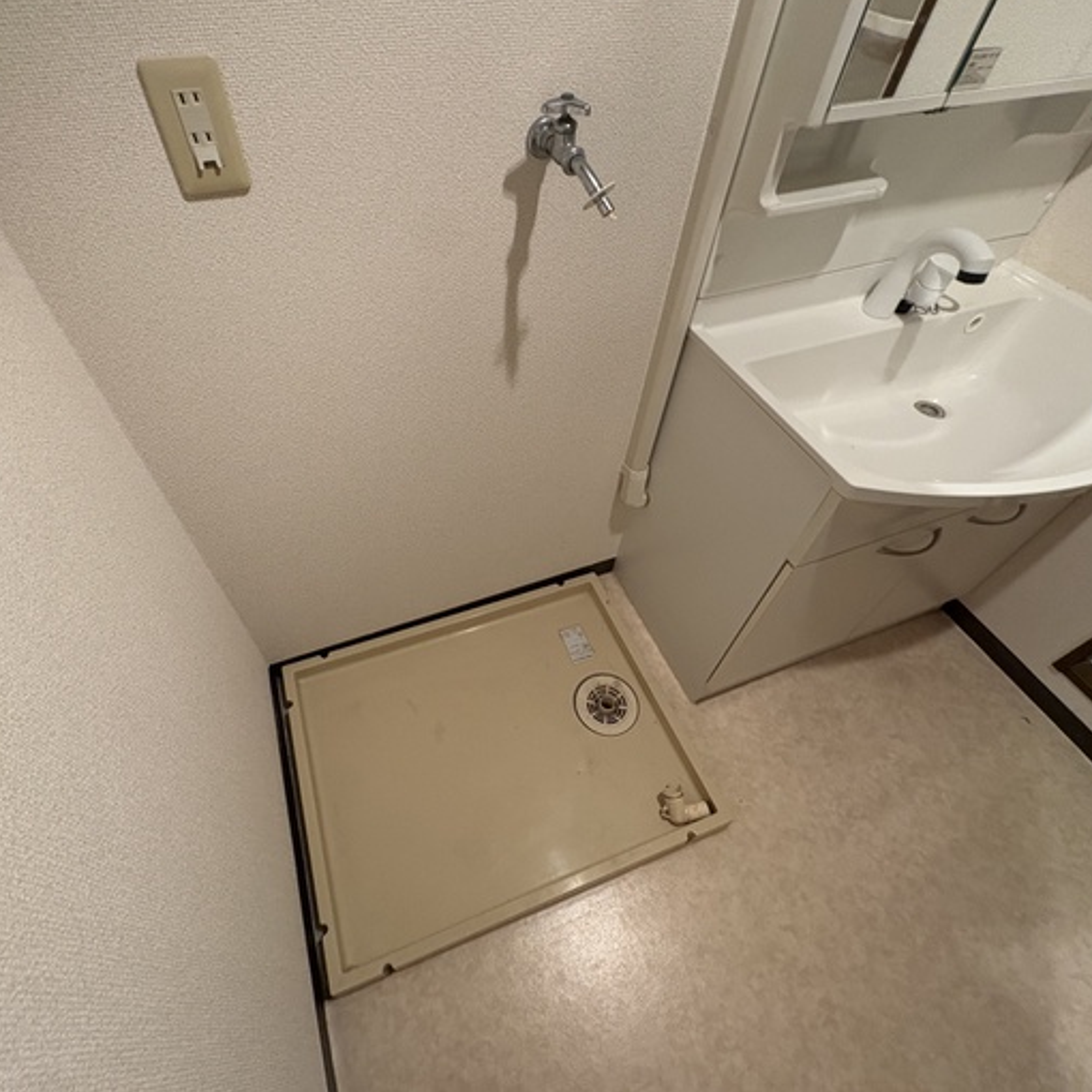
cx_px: 503
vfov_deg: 84.0
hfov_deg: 83.8
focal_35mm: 17
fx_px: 607
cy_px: 532
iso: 400
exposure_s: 1/60
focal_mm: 2.22
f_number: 2.2
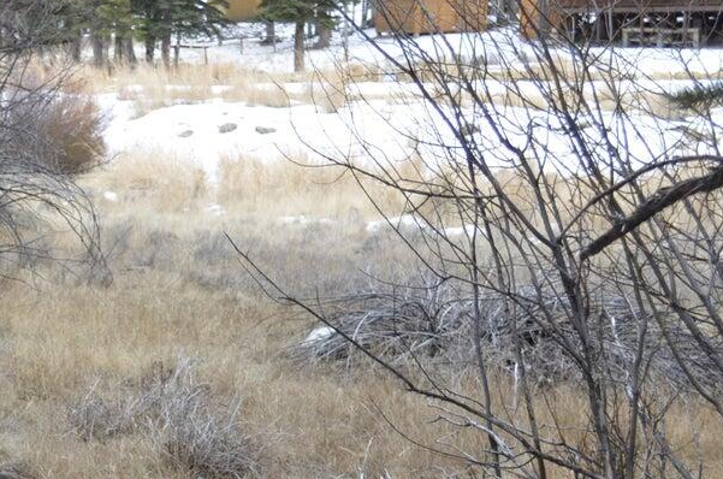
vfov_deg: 12.6
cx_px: 100
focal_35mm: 108
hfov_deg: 18.7
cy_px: 395
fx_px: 2164
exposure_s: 1/60
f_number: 4.5
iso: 640
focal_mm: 28
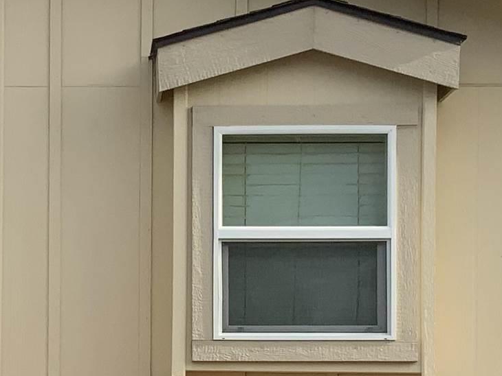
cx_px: 38
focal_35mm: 122
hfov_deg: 15.9
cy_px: 382
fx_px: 1770
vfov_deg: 12.0
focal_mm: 3
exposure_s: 1/1221
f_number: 1.8
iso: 16
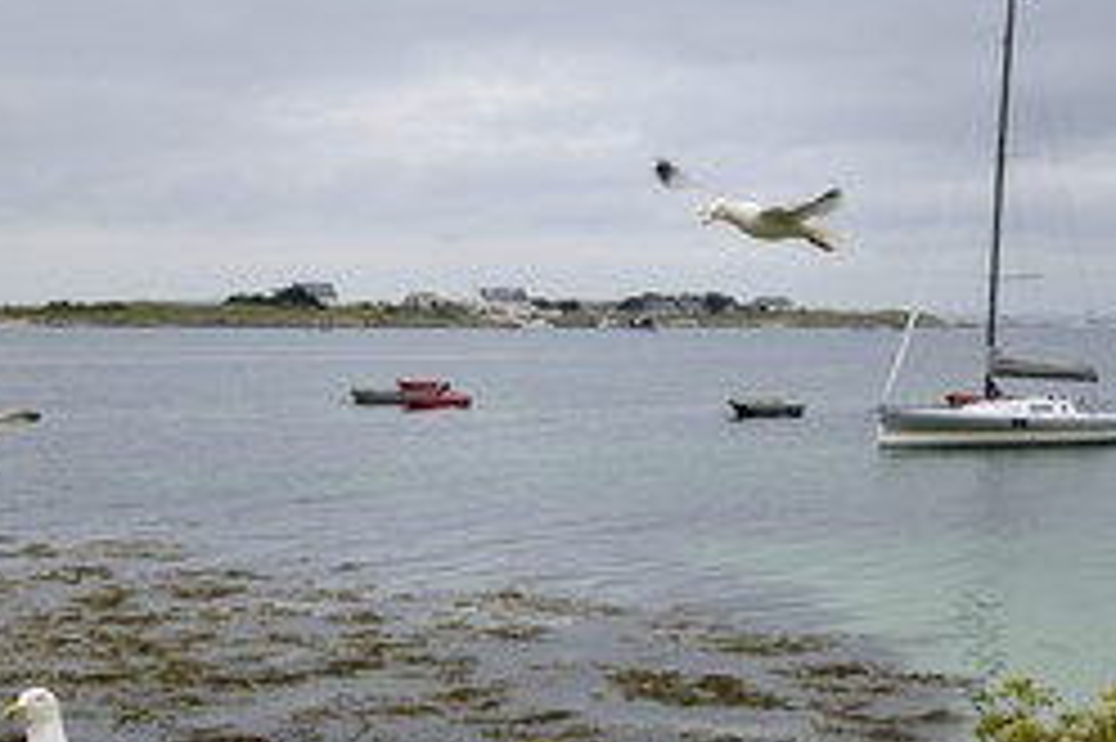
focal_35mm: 61
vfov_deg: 22.1
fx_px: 1890
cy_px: 499
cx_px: 477
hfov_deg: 32.8
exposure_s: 1/250
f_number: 16
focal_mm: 36
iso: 400
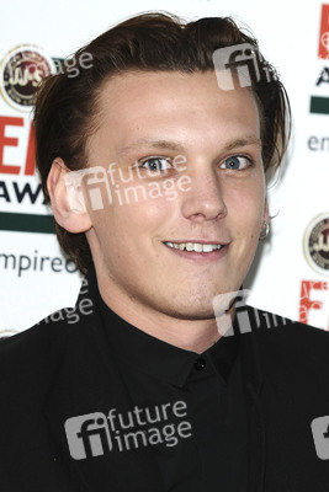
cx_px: 164
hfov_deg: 6.3
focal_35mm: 218
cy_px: 246
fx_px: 2979
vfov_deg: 9.5
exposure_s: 1/200
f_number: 4.5
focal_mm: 145
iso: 200
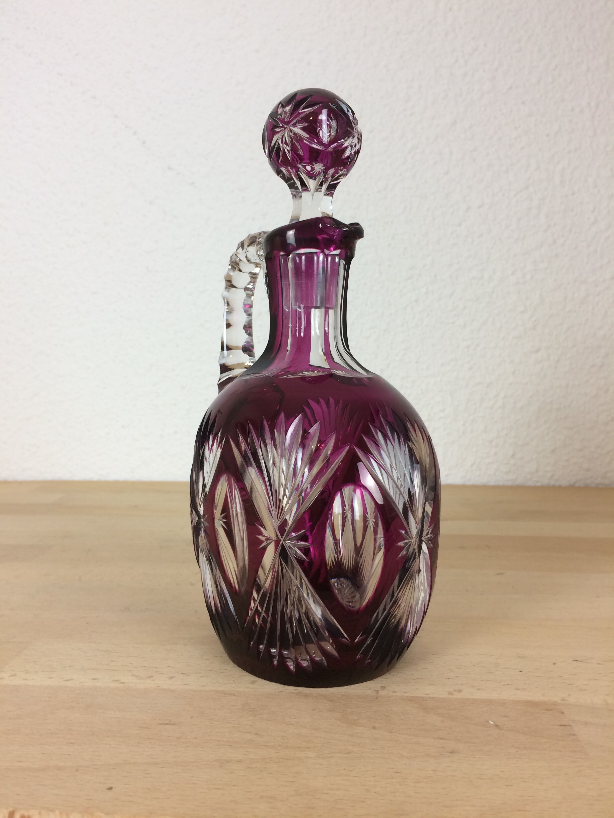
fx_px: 686
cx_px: 307
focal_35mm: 29
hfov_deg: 48.2
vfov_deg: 61.7
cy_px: 409
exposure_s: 1/33
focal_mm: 4.15
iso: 40
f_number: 2.2
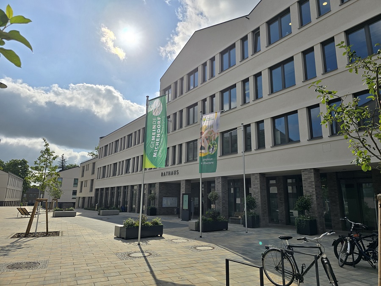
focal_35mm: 23
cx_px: 190
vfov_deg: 58.9
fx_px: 253
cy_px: 143
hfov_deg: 73.9
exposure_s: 1/3309
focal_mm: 6.3
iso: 12
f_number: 1.7
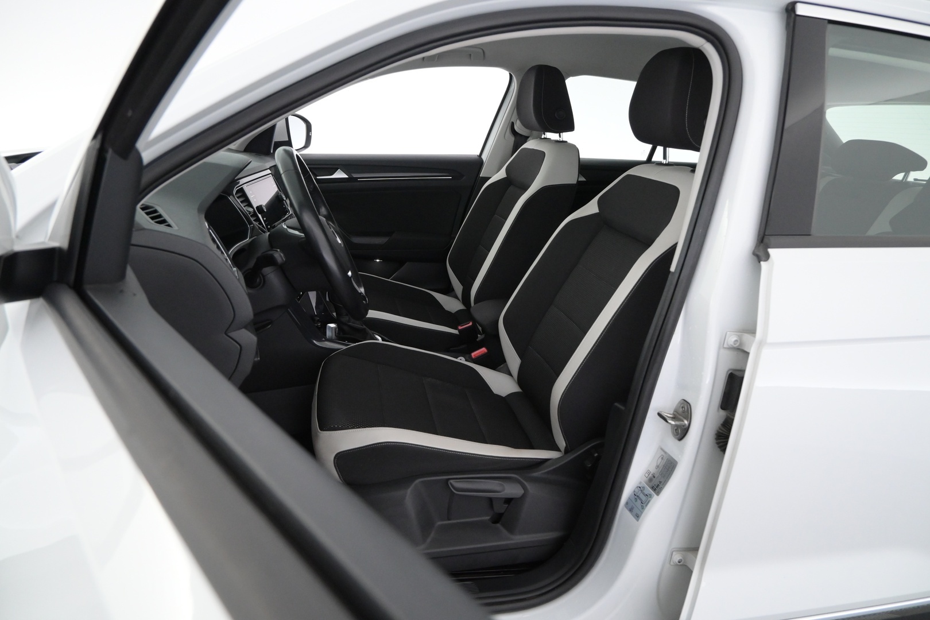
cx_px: 465
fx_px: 620
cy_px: 310
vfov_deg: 53.1
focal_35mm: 24
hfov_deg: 73.7
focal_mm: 16
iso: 2500
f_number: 4.5
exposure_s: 1/80
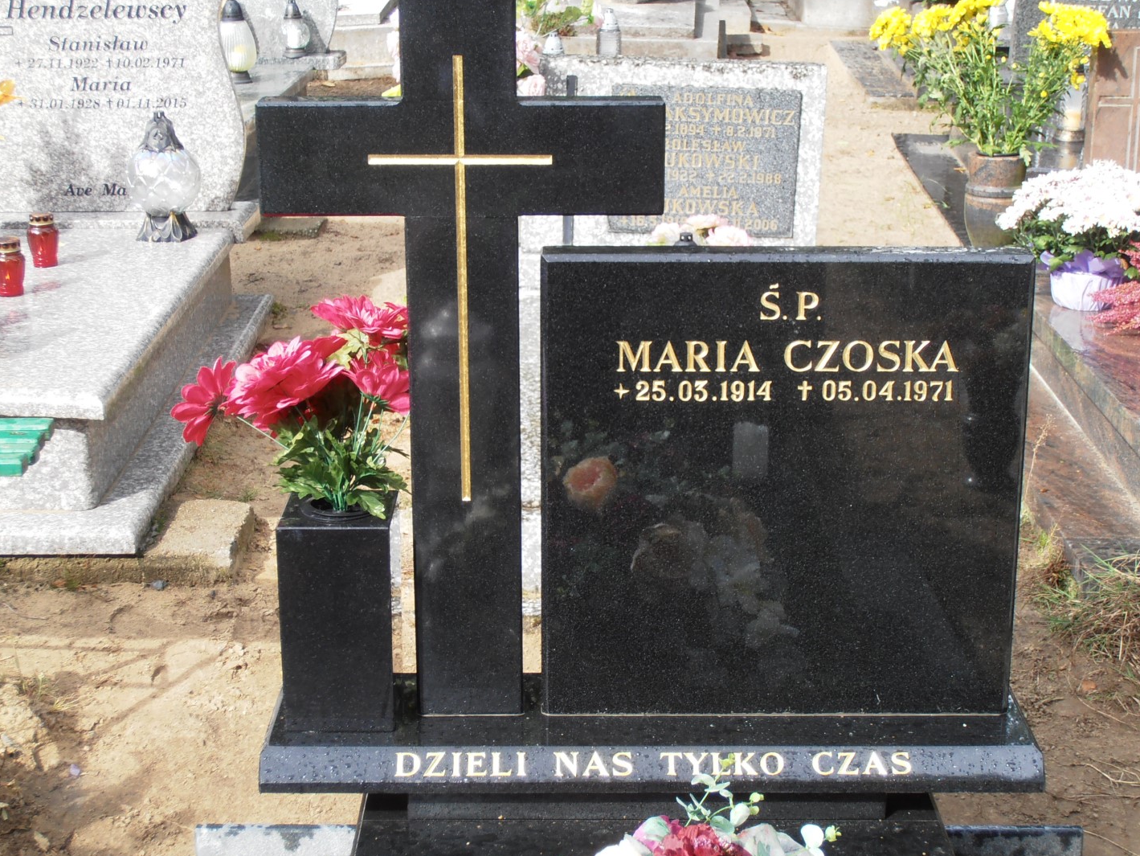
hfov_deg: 27.8
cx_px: 575
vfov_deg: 21.0
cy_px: 427
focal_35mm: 70
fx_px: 2306
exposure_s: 1/100
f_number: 4.8
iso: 80
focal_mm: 12.29
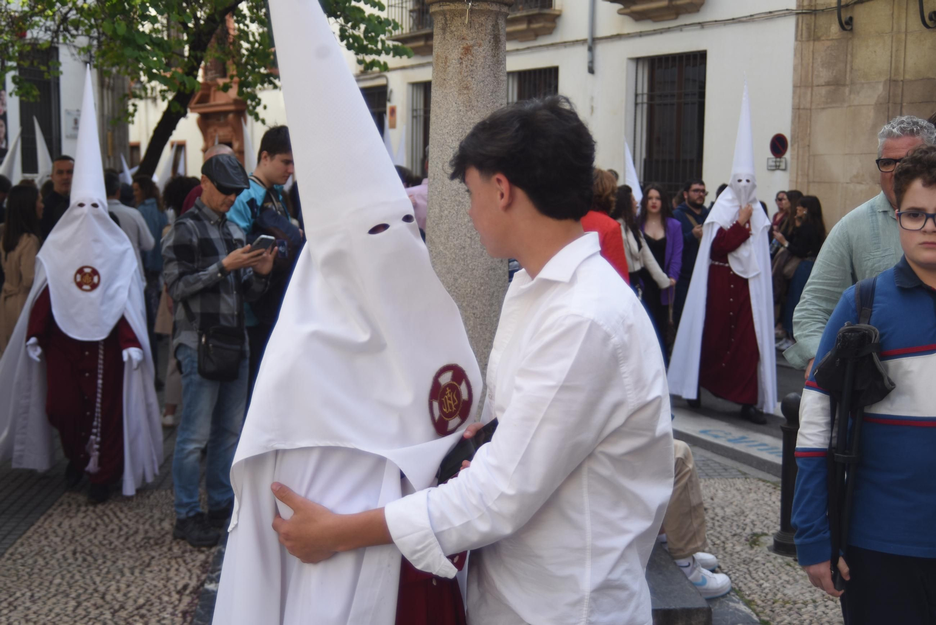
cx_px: 468
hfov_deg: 43.6
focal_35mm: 45
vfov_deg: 29.9
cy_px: 312
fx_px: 1170
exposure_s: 1/320
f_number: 4.5
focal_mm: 45
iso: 100
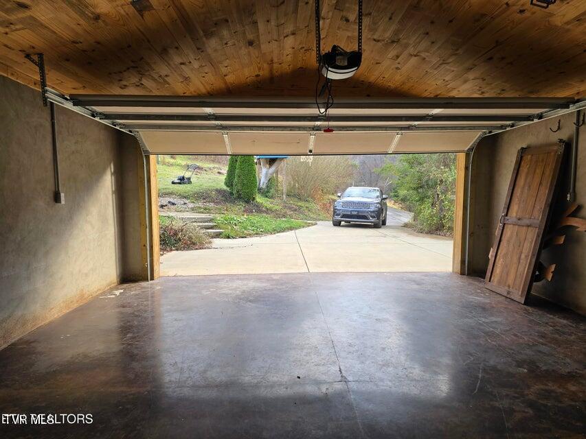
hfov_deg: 73.9
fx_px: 389
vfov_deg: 58.9
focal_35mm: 23
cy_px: 220
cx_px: 293
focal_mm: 6.3
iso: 32
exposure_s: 1/180
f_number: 1.7
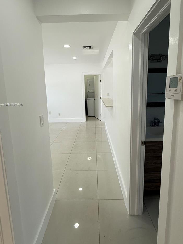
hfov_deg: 71.6
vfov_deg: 87.2
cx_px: 92
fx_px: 127
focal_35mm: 18
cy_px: 105
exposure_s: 1/120
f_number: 2.2
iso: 80
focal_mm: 2.22
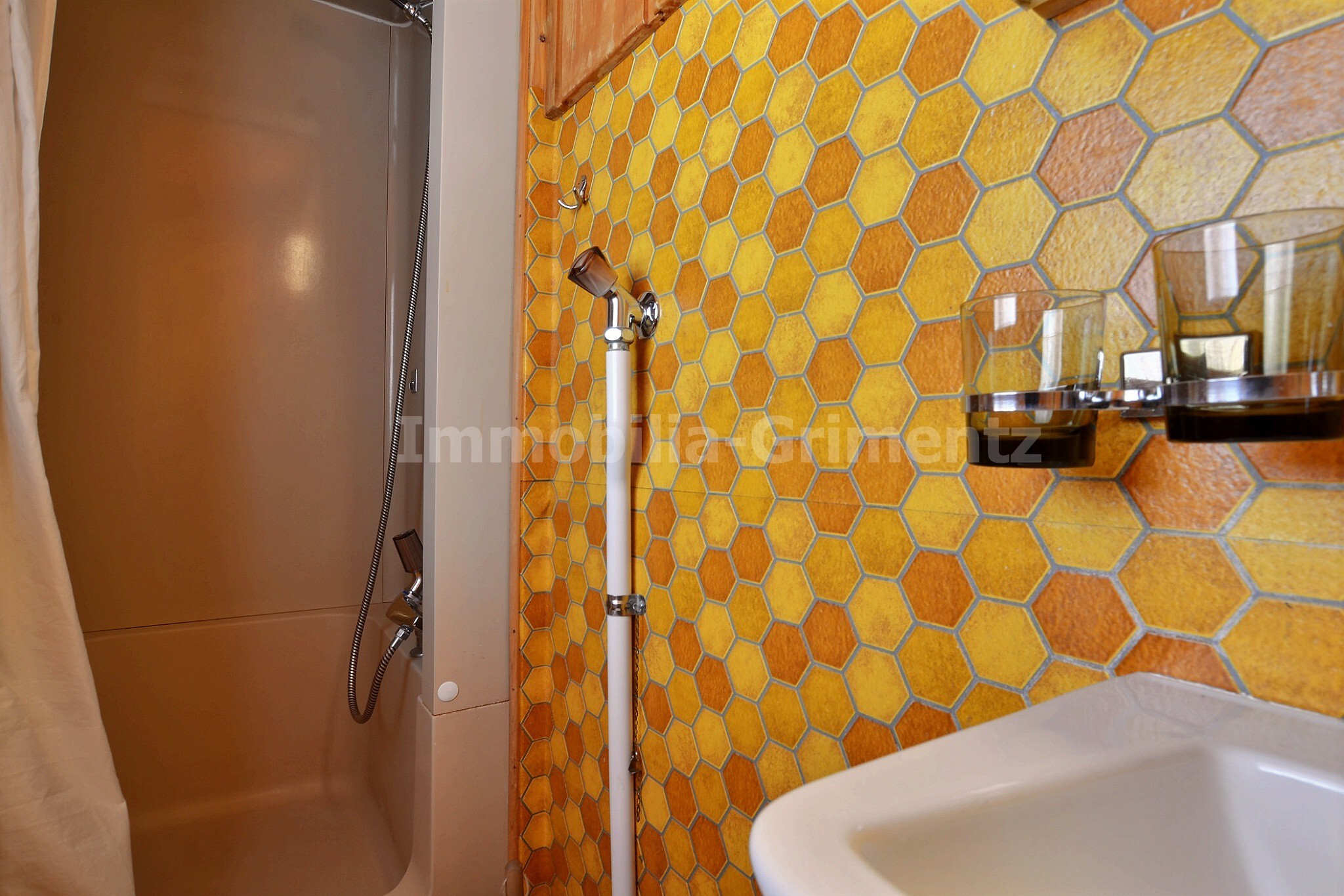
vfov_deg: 69.6
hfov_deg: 92.4
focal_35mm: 17
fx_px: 644
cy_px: 448
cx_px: 672
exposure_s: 1/2
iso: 400
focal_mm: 11.5
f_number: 9
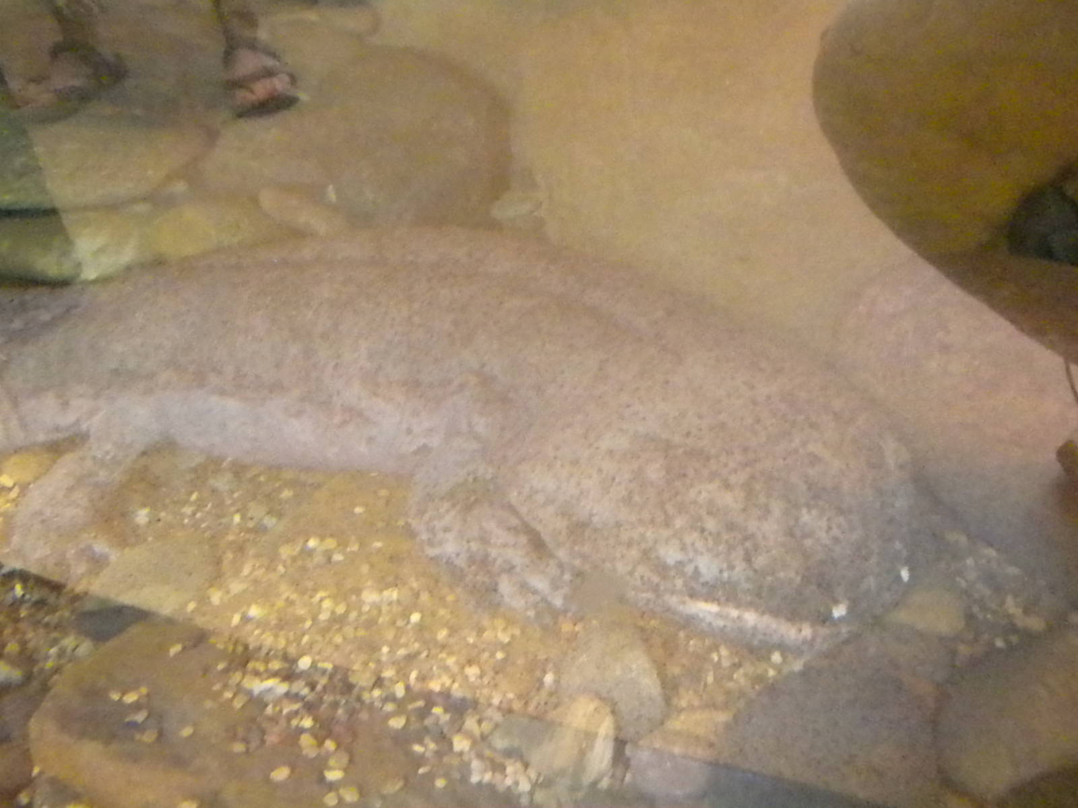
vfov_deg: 38.7
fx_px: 1152
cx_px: 539
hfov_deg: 50.1
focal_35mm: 37
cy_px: 404
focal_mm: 6.6
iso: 3200
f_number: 3.5
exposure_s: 1/38.7
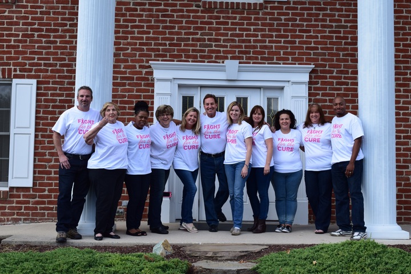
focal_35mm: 51
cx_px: 206
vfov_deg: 26.5
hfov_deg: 38.9
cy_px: 137
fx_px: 582
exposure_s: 1/400
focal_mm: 34
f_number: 11
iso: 400
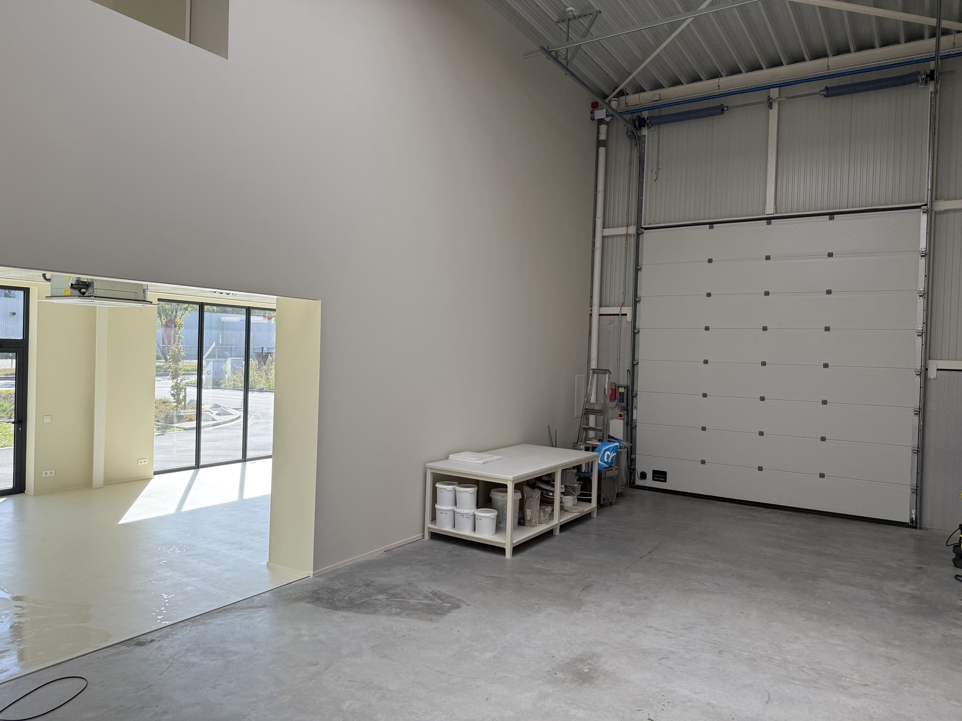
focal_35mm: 24
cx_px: 481
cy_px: 360
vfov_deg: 56.8
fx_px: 667
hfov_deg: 71.6
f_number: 1.78
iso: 100
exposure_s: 1/575
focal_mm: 6.76
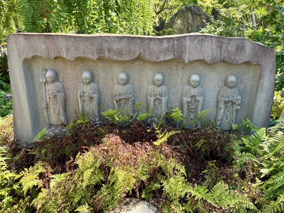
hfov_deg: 67.3
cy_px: 106
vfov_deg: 53.1
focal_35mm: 26
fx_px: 213
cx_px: 142
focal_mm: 5.96
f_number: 1.6
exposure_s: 1/224
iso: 40
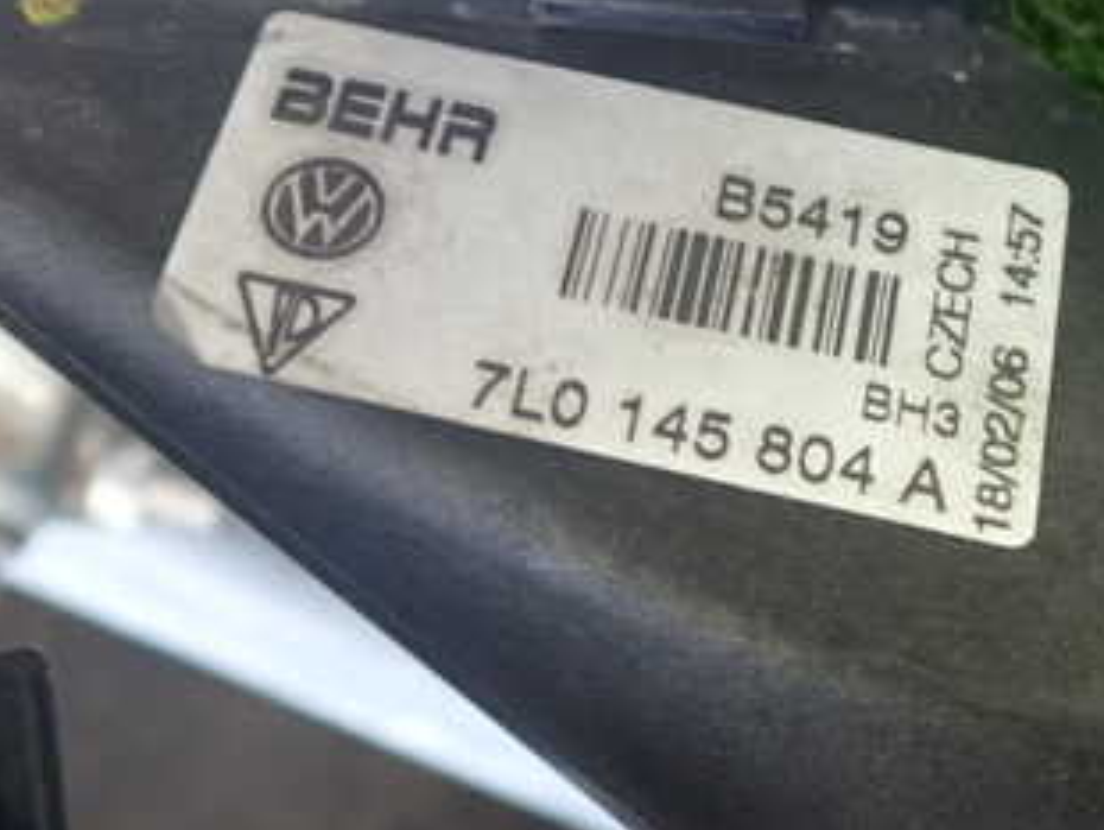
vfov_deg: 25.1
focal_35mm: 58
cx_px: 598
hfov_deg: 33.2
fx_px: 1851
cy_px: 246
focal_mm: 5.4
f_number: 2.3
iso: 250
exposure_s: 1/30
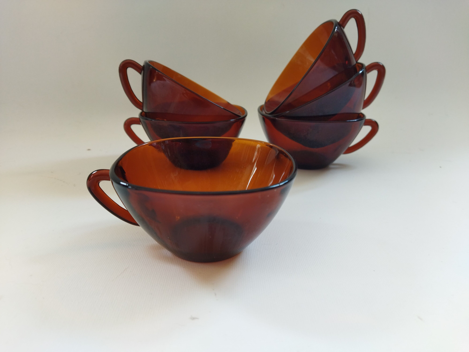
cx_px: 234
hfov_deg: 65.3
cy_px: 176
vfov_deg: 51.4
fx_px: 366
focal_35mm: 27
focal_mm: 4.71
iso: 107
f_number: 1.79
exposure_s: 1/50
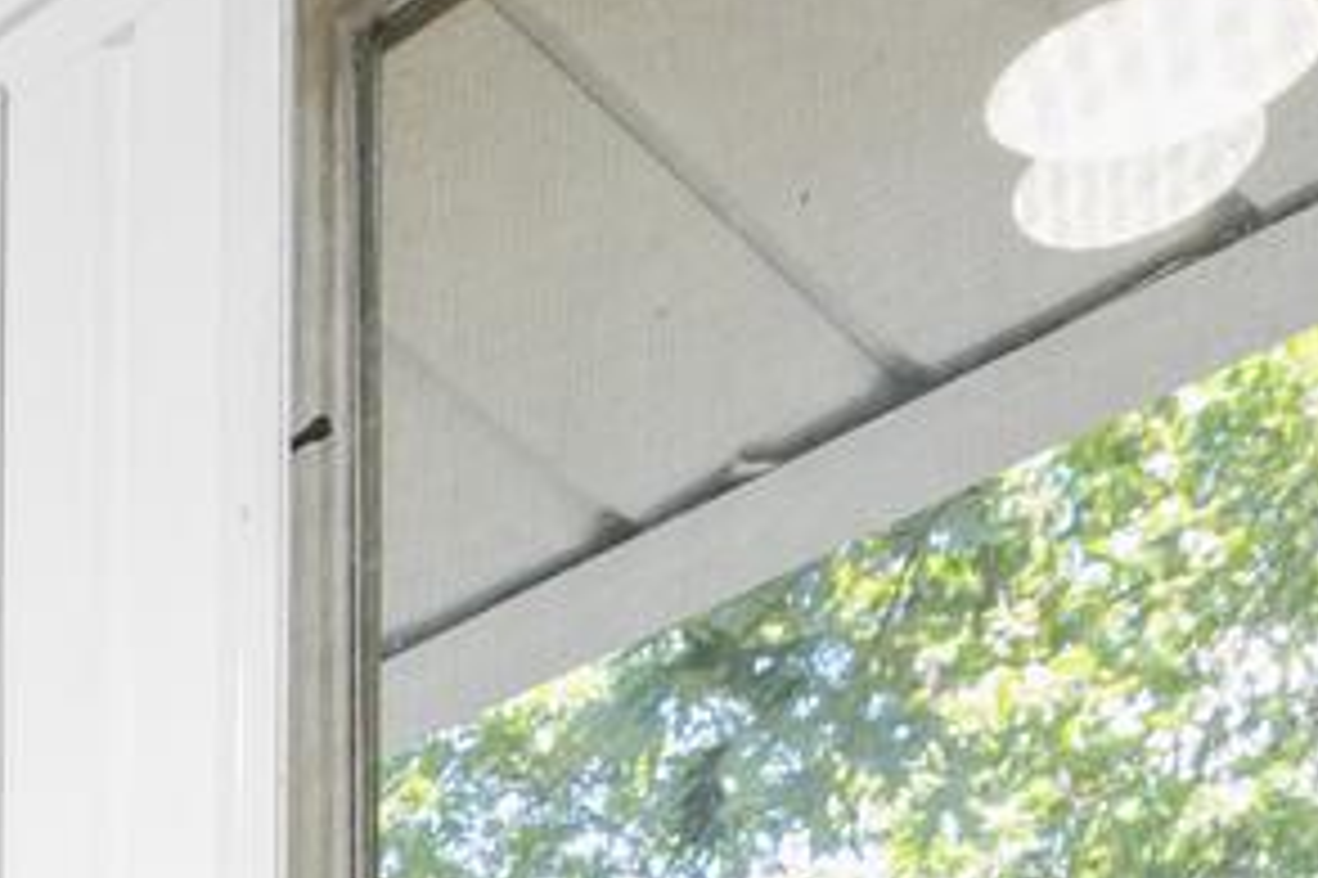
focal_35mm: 98
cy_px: 2742
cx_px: -1161
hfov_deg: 16.7
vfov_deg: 9.9
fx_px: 3586
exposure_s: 1/125
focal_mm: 14
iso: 1600
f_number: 8
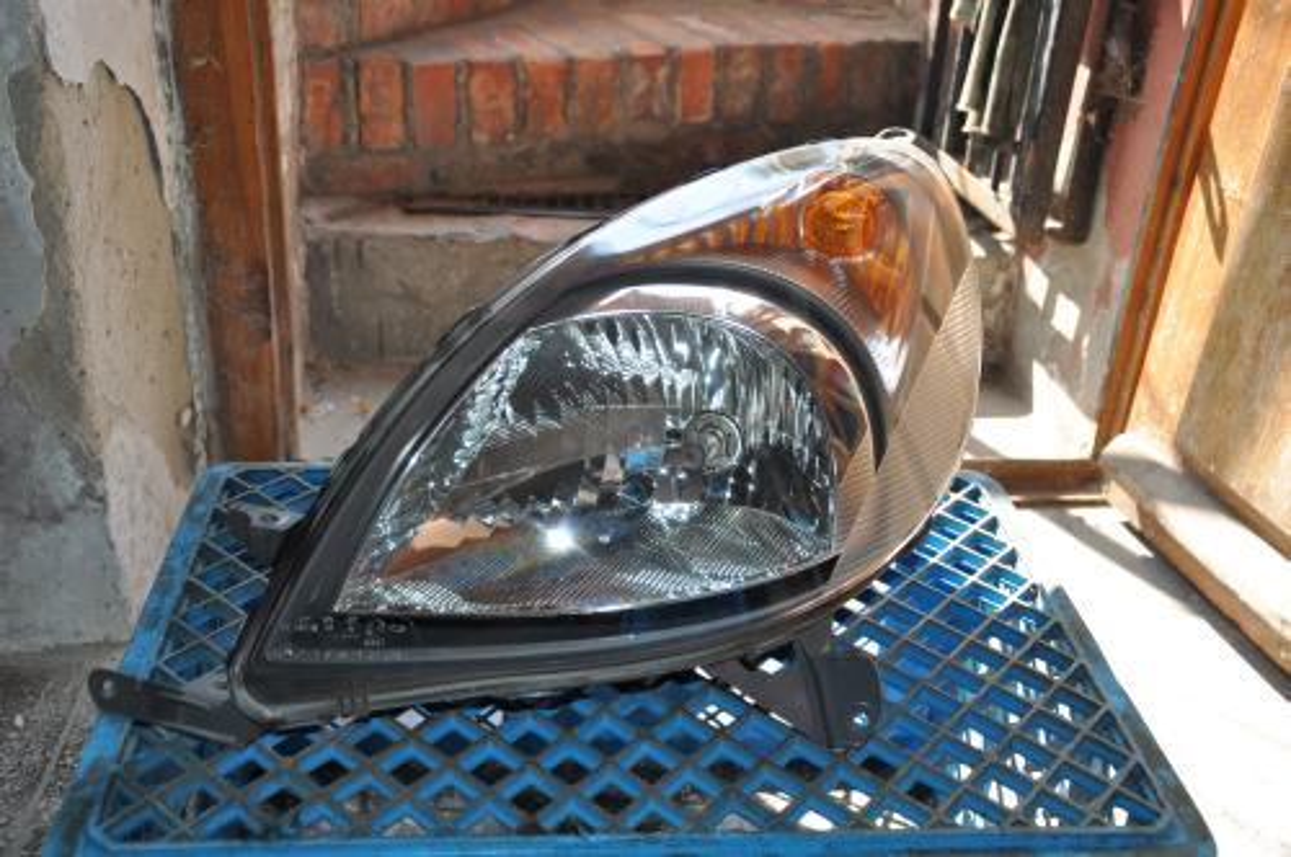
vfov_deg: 35.4
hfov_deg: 51.3
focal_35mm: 38
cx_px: 646
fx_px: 1343
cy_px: 428
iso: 220
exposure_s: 1/200
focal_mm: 25
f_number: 4
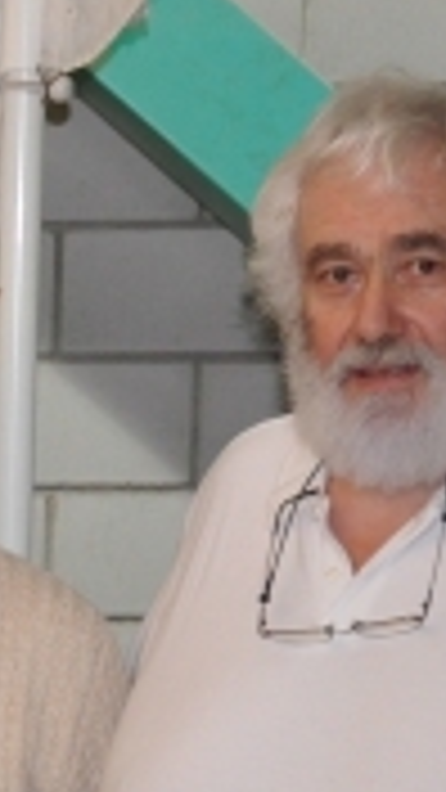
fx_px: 4373
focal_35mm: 208
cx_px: -906
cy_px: 1150
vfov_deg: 10.1
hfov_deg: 5.5
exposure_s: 1/60
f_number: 4
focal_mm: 26
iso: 800
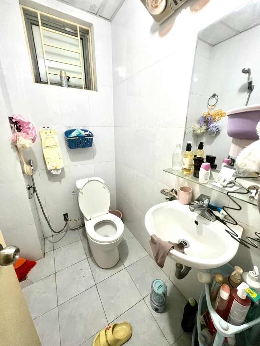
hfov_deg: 89.9
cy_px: 173
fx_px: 130
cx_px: 130
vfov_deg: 106.2
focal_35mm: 13
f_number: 1.8
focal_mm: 1.57
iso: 160
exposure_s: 1/50
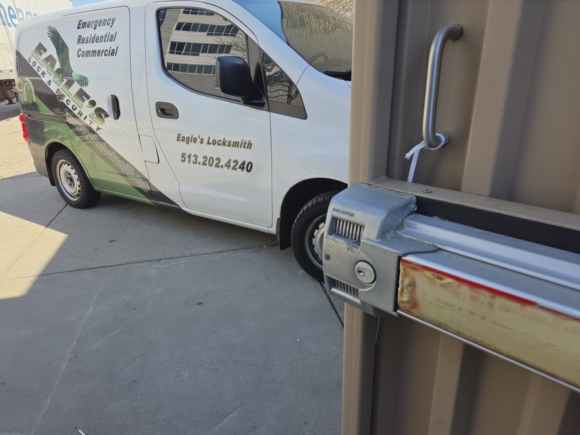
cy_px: 226
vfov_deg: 56.8
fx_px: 402
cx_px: 283
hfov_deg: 71.6
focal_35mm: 24
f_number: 1.8
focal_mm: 5.4
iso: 50
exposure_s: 1/2258
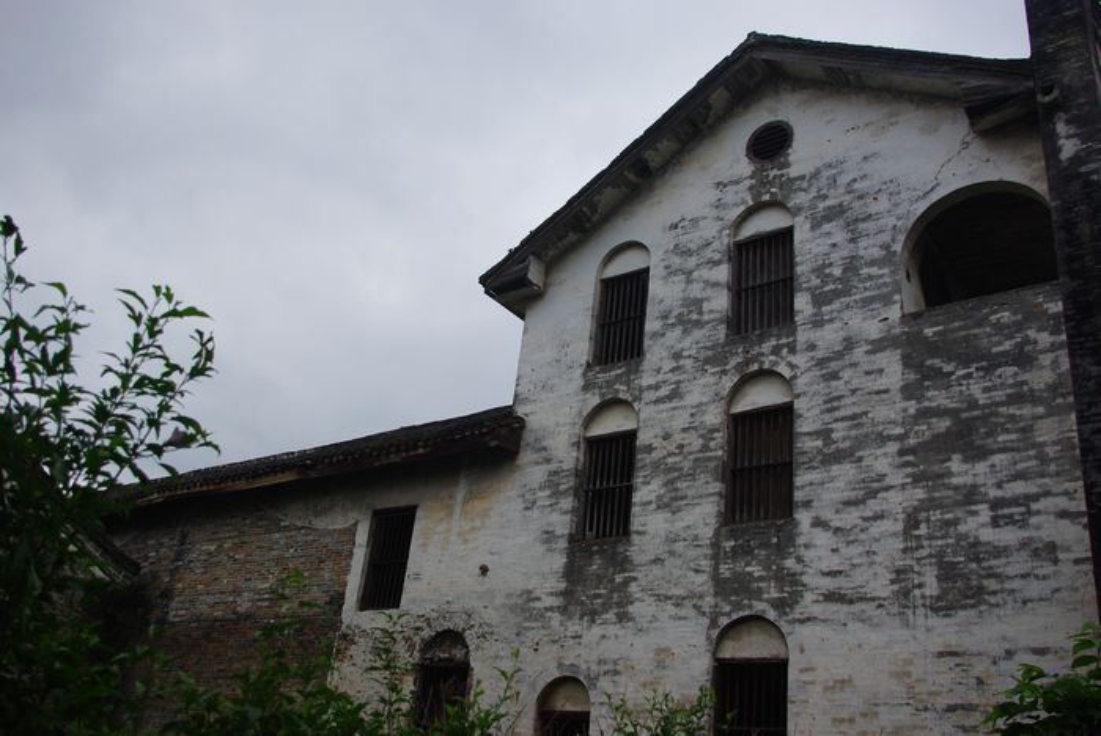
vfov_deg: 42.4
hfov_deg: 60.2
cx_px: 550
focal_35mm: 31
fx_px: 949
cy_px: 368
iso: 100
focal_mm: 21.25
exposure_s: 1/1000
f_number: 4.5
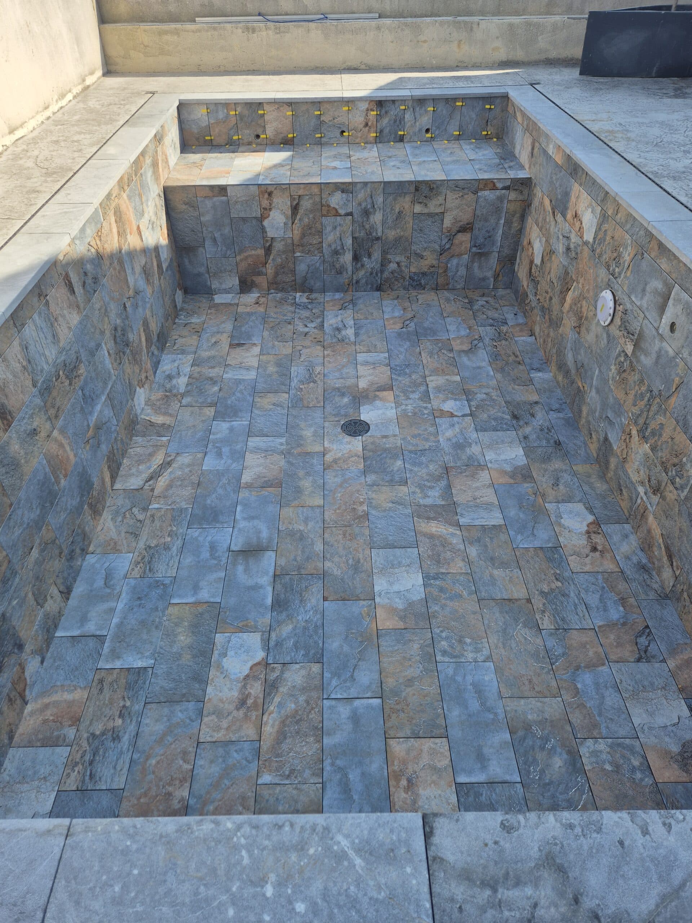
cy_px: 462
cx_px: 346
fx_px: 613
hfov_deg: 58.9
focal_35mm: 23
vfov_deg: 73.9
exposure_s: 1/980
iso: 25
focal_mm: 5.4
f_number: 1.8
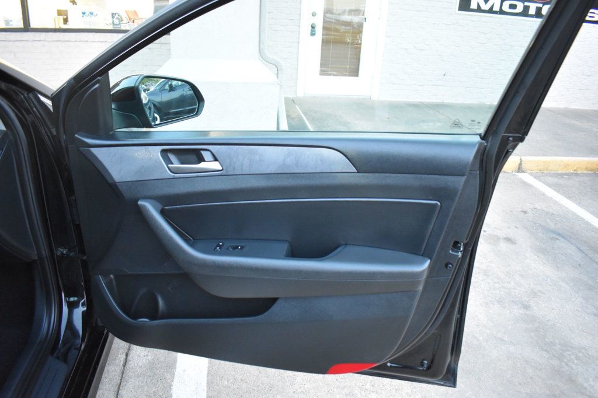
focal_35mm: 27
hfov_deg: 67.4
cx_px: 299
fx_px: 448
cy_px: 199
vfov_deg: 47.9
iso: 3200
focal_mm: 18
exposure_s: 1/30
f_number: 3.5
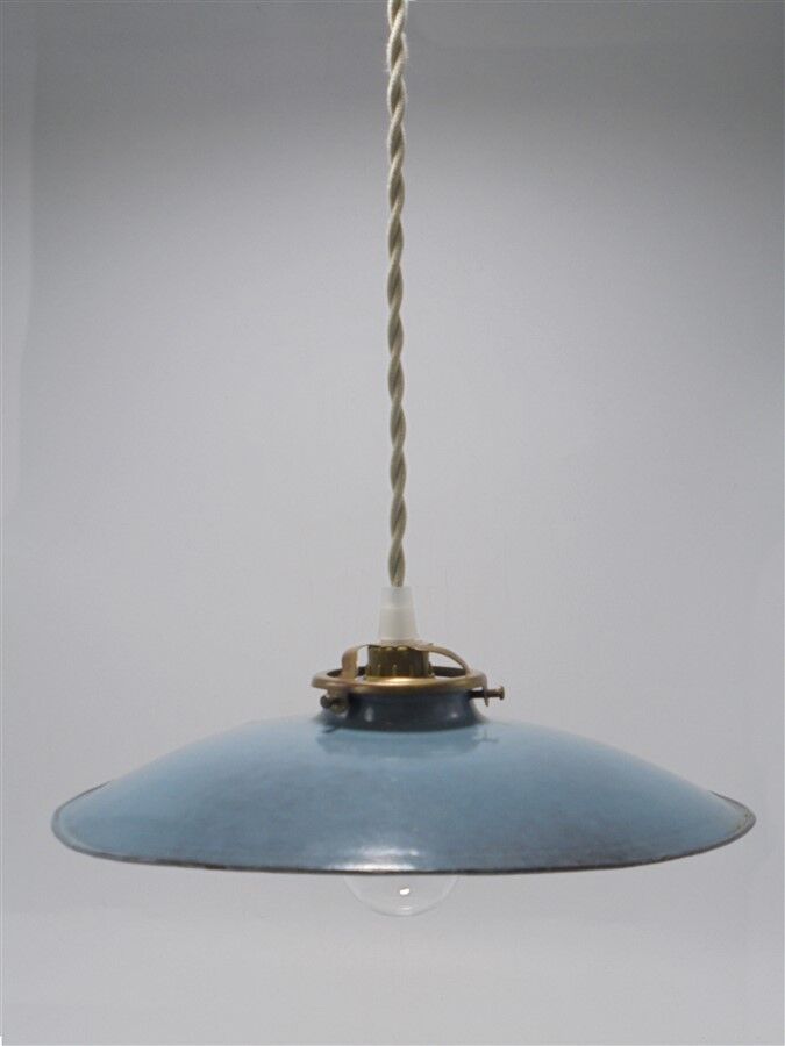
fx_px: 1300
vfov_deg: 43.9
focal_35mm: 43
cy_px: 523
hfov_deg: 33.6
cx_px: 392
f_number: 4.5
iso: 100
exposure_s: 1/60
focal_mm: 7.8
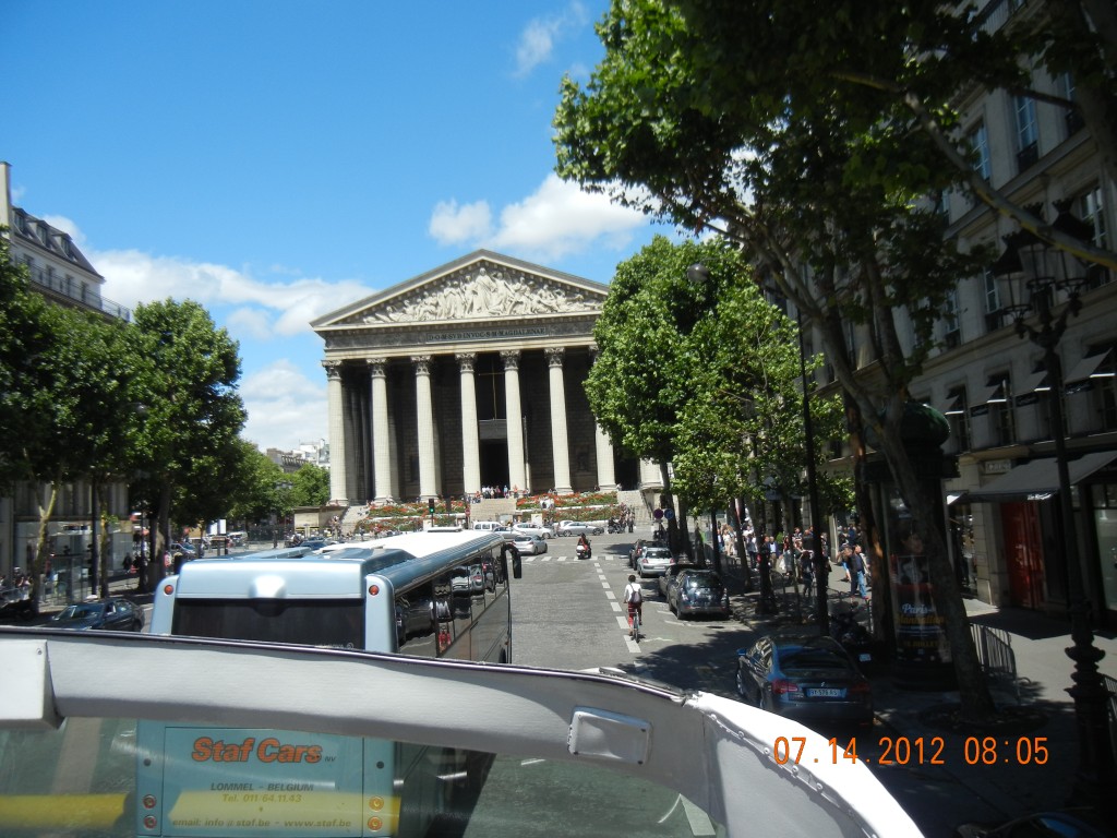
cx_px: 558
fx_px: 968
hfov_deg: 60.0
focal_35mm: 30
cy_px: 419
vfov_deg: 46.8
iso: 160
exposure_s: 1/345
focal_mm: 5.4
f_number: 7
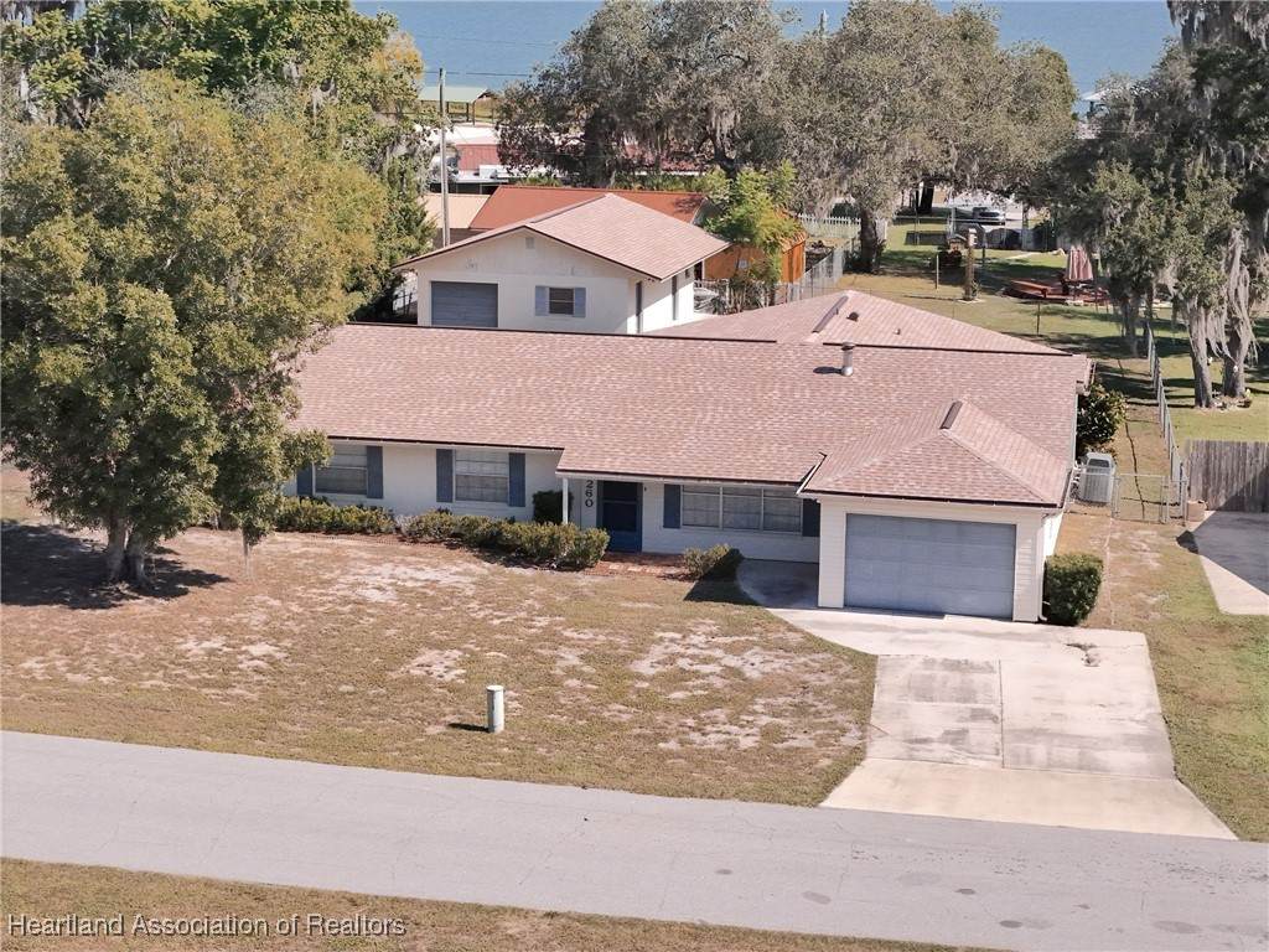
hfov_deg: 27.8
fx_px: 2566
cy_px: 476
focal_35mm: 70
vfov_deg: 21.0
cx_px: 634
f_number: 2.8
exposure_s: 1/1250
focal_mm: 19.35
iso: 800
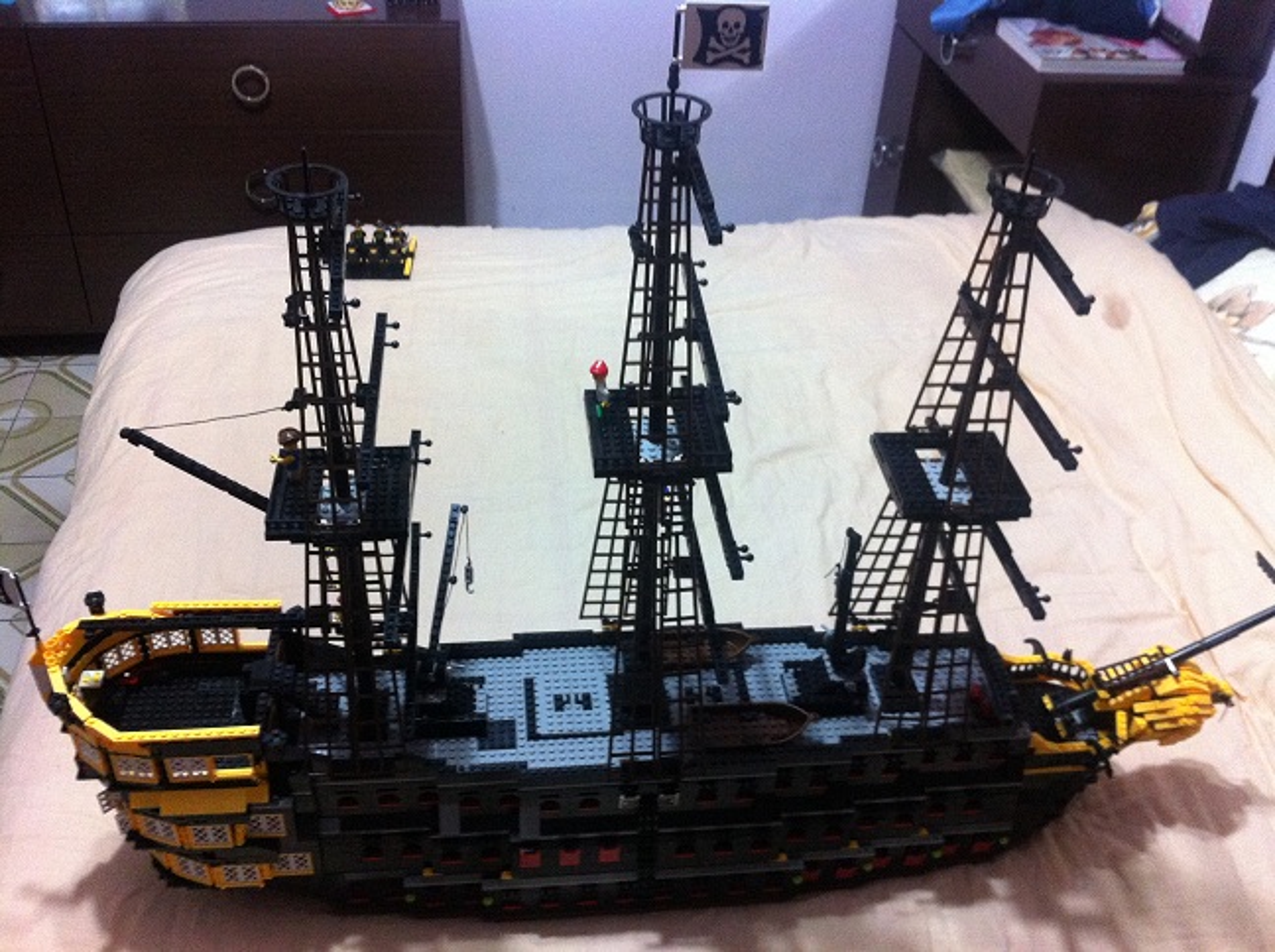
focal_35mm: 35
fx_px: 1287
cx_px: 638
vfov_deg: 40.6
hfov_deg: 52.7
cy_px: 476
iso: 320
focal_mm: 3.85
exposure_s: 1/17
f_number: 2.8
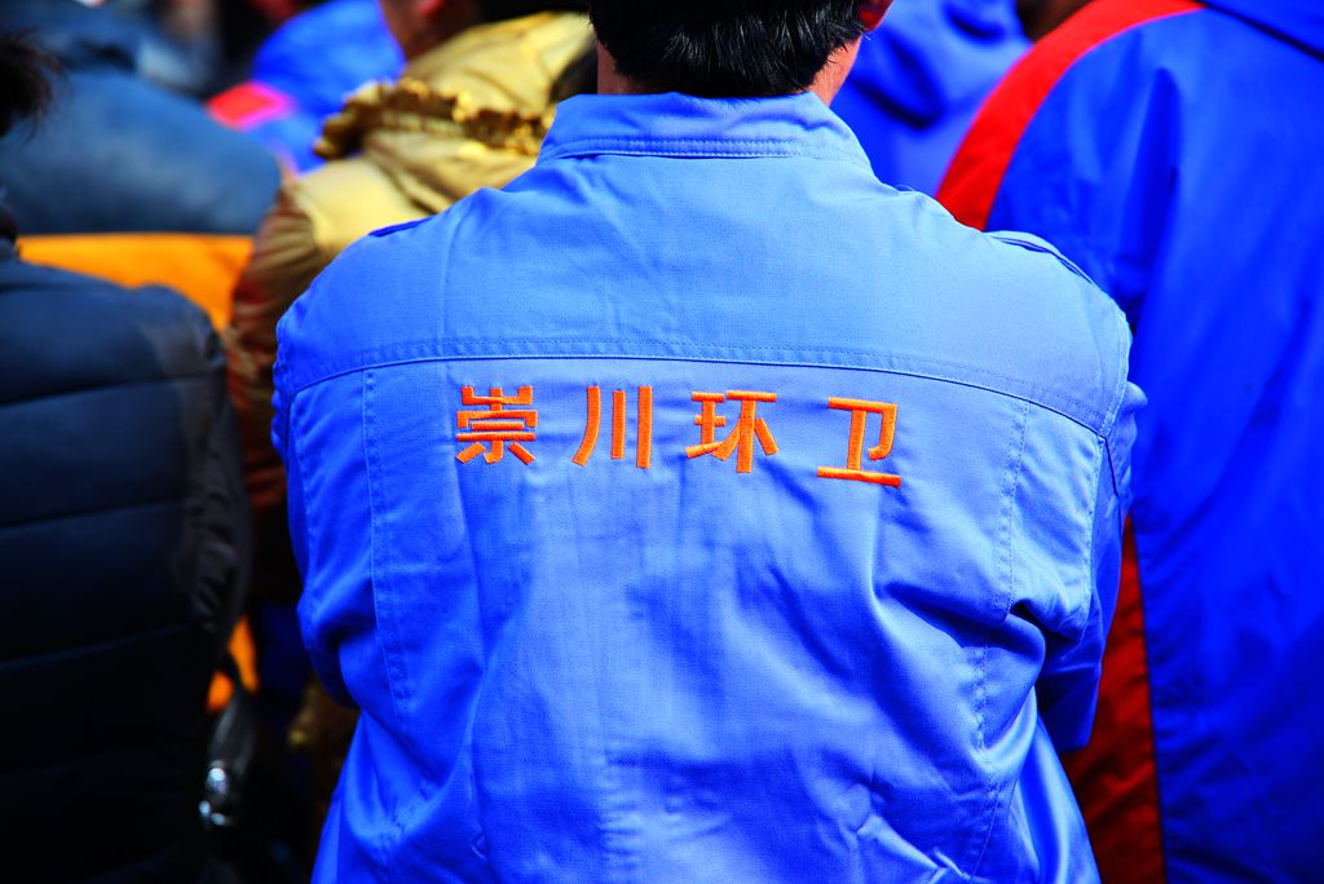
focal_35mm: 105
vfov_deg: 13.1
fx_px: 3864
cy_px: 442
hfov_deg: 19.4
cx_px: 662
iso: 160
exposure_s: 1/800
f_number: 4
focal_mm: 105
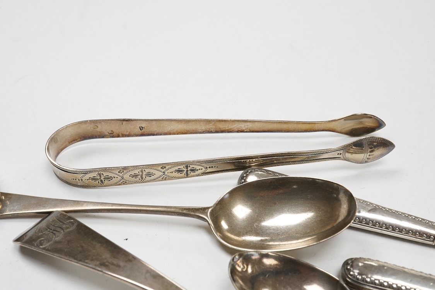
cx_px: 218
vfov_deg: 29.9
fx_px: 544
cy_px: 145
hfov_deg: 43.6
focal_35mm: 45
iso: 2500
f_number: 18
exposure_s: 1/100
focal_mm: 30
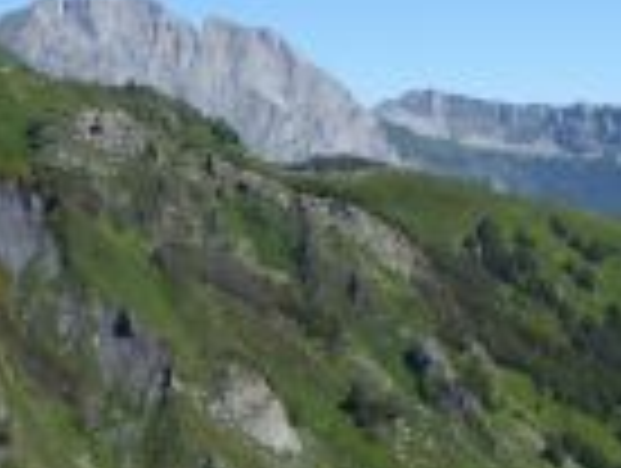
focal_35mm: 113
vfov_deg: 13.1
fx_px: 2031
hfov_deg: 17.0
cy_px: 94
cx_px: 639
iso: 80
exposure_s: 1/800
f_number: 3.7
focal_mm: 6.7
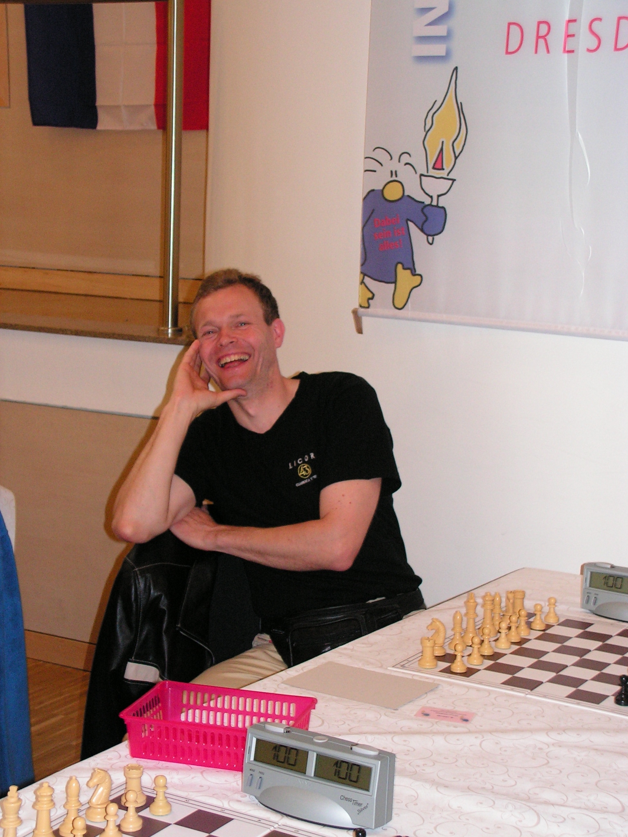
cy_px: 418
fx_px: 1476
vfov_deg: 31.7
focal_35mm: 61
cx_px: 314
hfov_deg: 24.0
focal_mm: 10.2
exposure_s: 1/60
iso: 200
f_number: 3.3
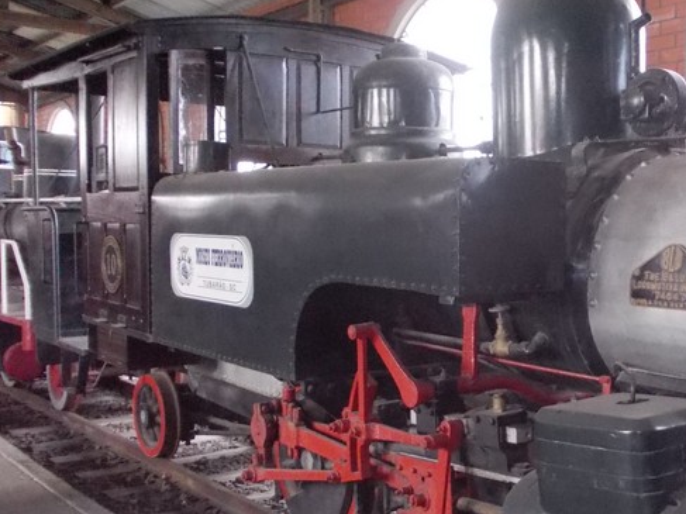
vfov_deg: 32.8
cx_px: 494
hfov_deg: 42.0
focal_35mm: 44
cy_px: 289
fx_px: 872
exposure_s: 1/80
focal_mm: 4
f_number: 2.7
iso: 800
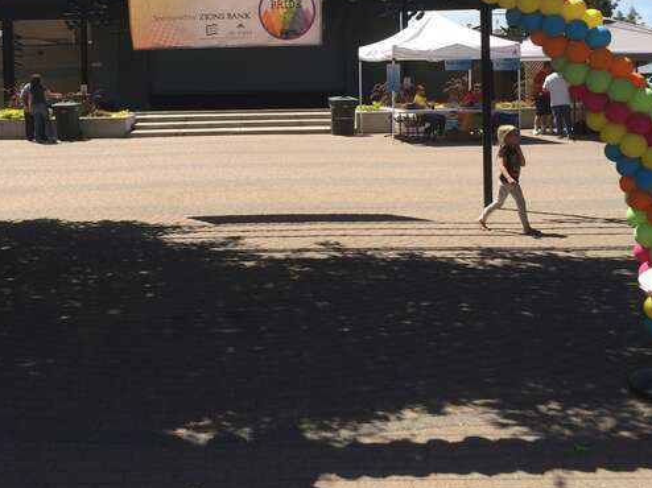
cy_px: 108
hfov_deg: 40.0
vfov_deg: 30.2
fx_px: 885
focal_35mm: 47
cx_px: 226
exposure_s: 1/2283
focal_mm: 4.15
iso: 32
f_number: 2.2
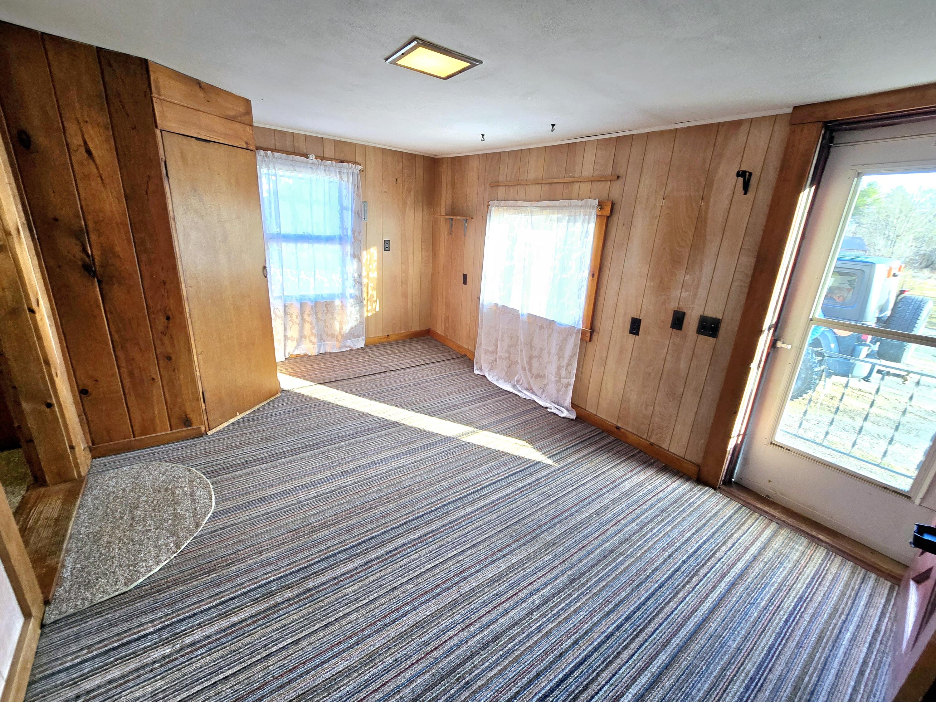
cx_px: 468
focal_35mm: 13
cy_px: 351
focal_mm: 2.2
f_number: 2.2
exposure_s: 1/60.2
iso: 100
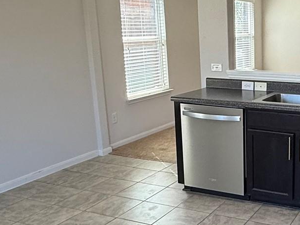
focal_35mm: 47
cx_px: 281
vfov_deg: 30.9
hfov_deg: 37.3
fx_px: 407
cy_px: 122
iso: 125
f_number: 2.2
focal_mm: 2.22
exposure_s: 1/120
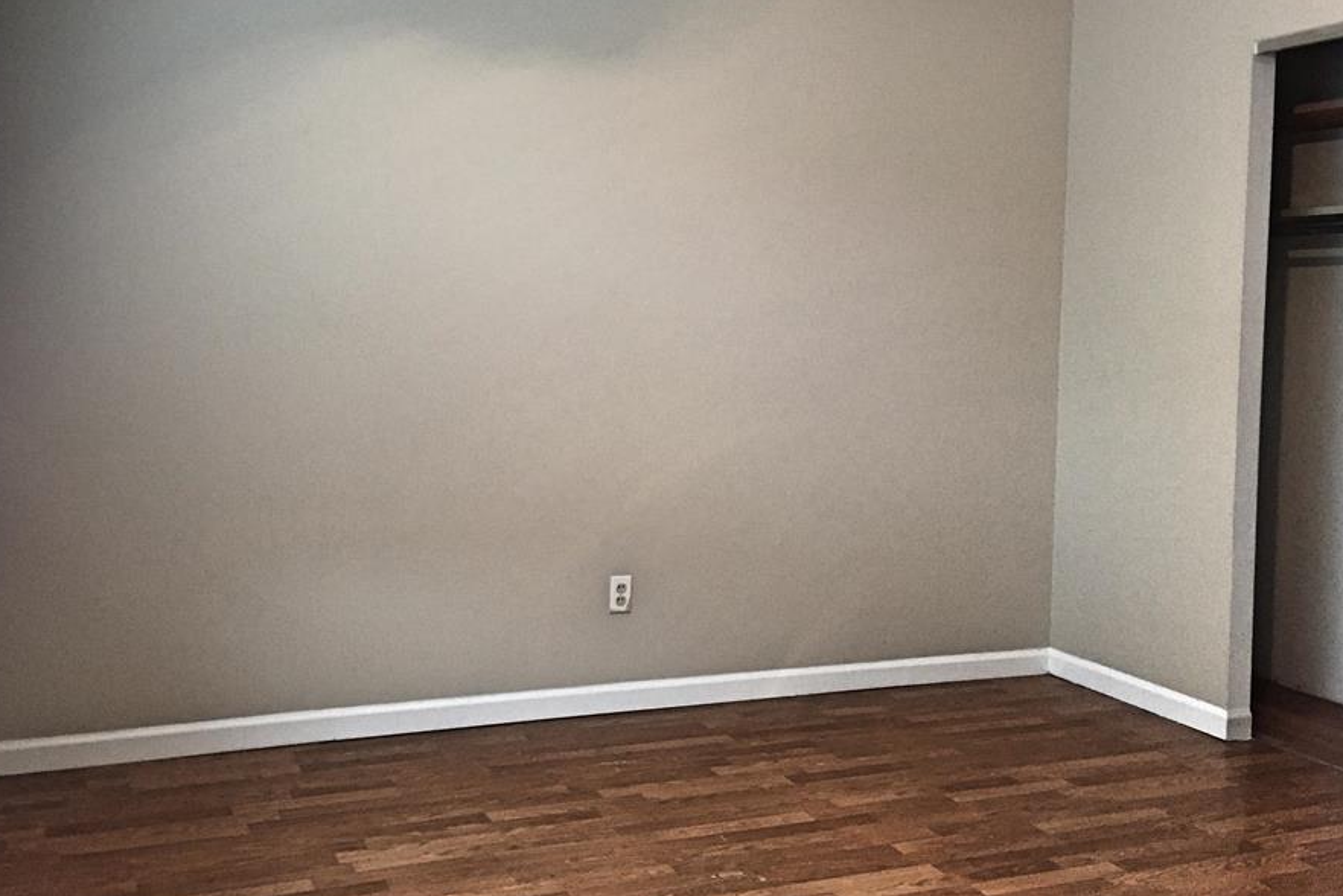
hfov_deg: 54.4
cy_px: 350
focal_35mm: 35
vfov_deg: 37.7
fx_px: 1306
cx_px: 614
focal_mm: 4.15
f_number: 2.2
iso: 250
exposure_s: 1/30
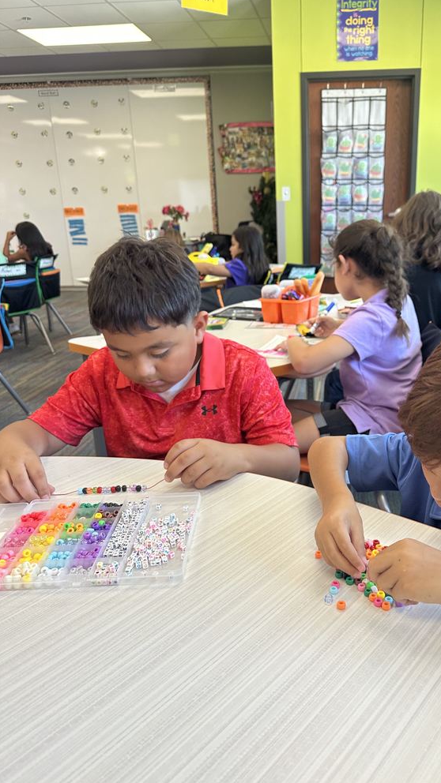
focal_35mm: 27
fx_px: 561
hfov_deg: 42.2
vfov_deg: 69.9
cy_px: 399
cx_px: 301
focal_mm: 6.86
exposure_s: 1/60
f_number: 1.78
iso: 125
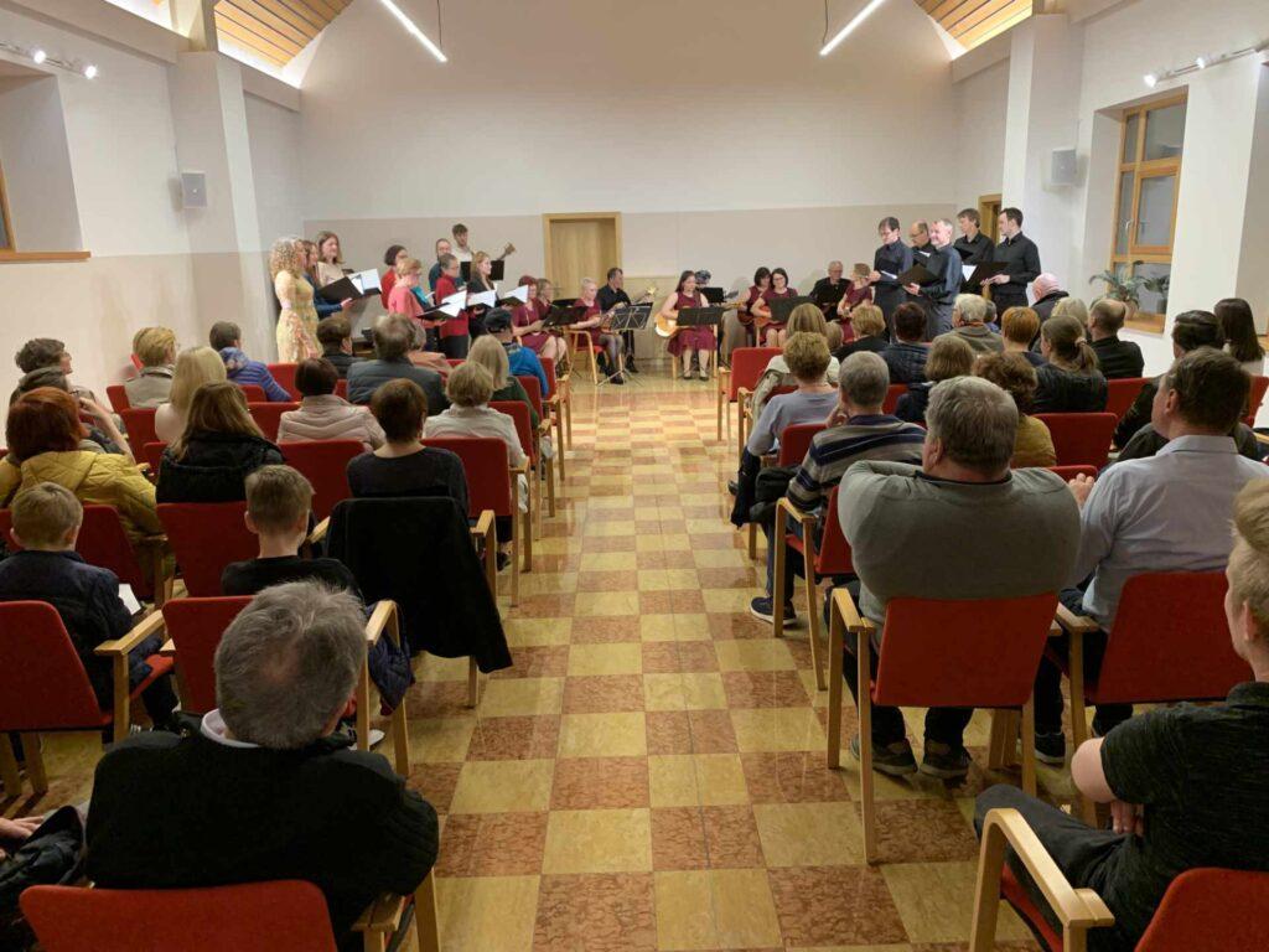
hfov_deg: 67.3
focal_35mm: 26
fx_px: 953
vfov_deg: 53.1
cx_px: 634
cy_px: 476
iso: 200
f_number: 1.8
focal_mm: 4.2
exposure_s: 1/50
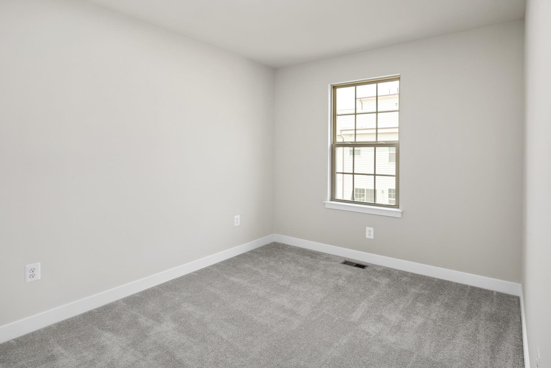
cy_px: 184
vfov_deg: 64.6
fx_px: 291
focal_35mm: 19
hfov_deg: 86.9
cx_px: 276
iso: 200
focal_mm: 19
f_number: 9
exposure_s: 1/4
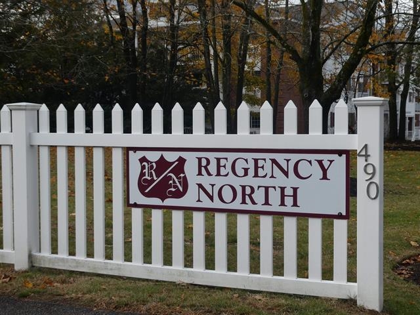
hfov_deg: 35.5
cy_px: 158
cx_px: 210
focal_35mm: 54
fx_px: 655
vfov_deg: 27.0
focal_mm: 9.6
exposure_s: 1/250
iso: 80
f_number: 4.1
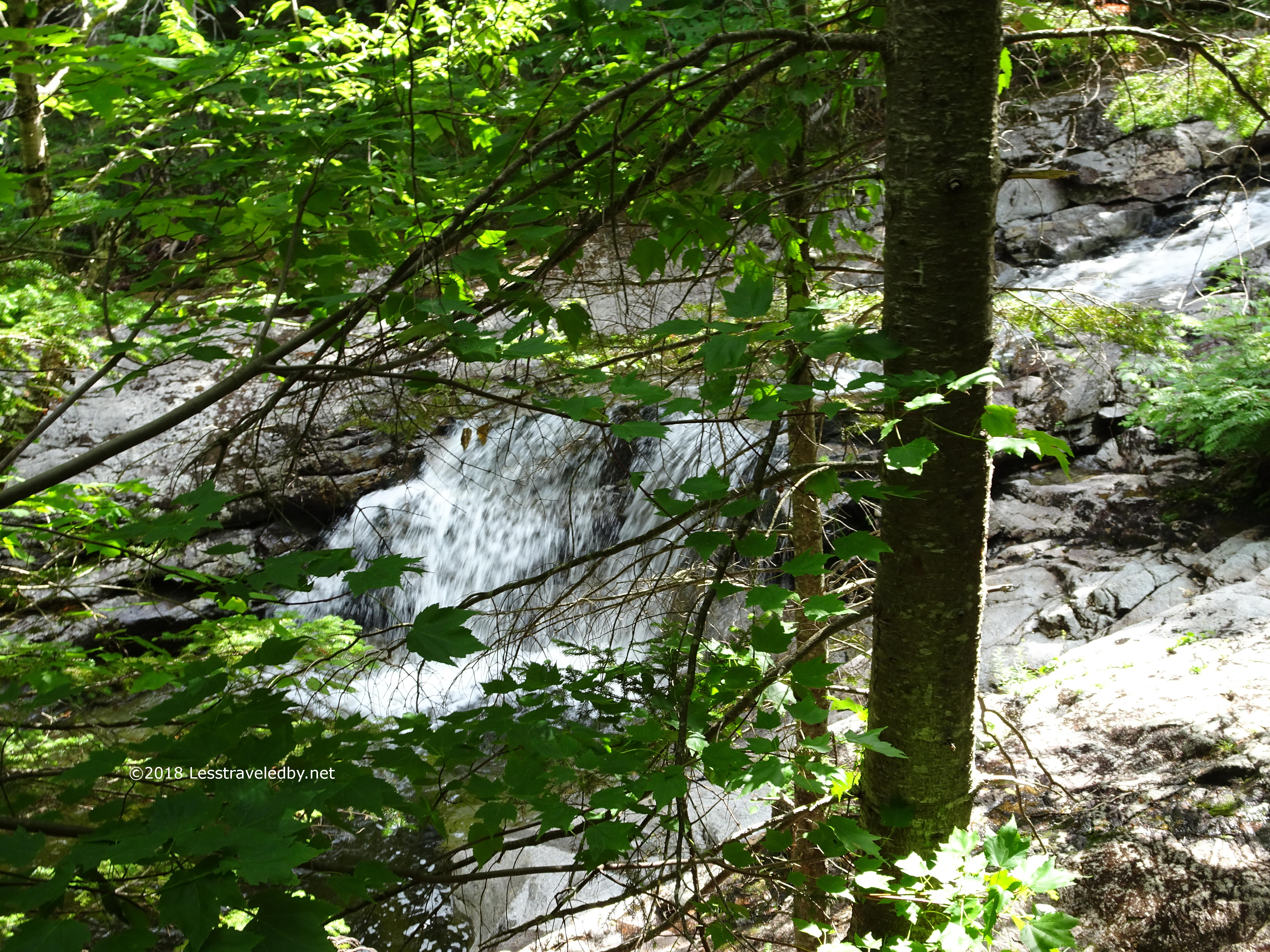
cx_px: 635
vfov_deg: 39.7
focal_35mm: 36
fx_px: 1321
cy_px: 476
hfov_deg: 51.4
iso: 80
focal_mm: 6.17
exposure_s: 1/50
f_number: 4
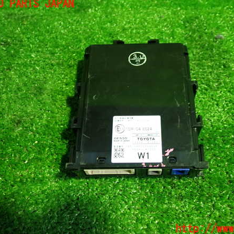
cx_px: 137
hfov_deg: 45.9
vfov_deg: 46.0
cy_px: 116
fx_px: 275
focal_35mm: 36
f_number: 2.3
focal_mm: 5.4
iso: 320
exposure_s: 1/30
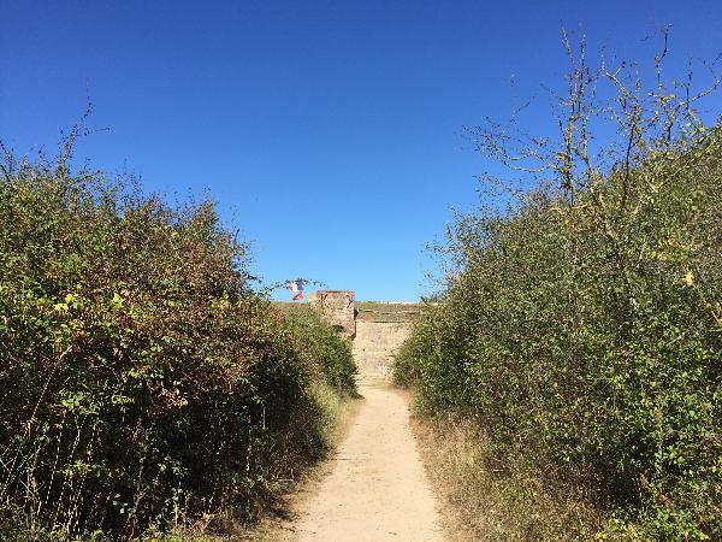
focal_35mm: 29
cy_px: 271
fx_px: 605
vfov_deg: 48.2
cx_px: 361
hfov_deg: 61.7
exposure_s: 1/1799
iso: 32
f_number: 2.2
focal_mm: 4.15
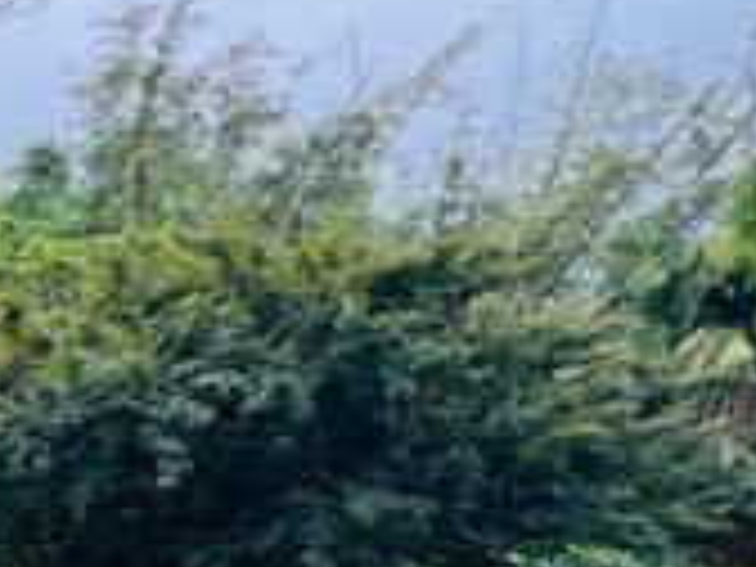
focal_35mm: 62
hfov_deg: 18.7
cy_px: 814
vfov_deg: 20.7
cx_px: -778
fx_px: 1354
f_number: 1.8
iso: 32
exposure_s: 1/231
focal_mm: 1.57
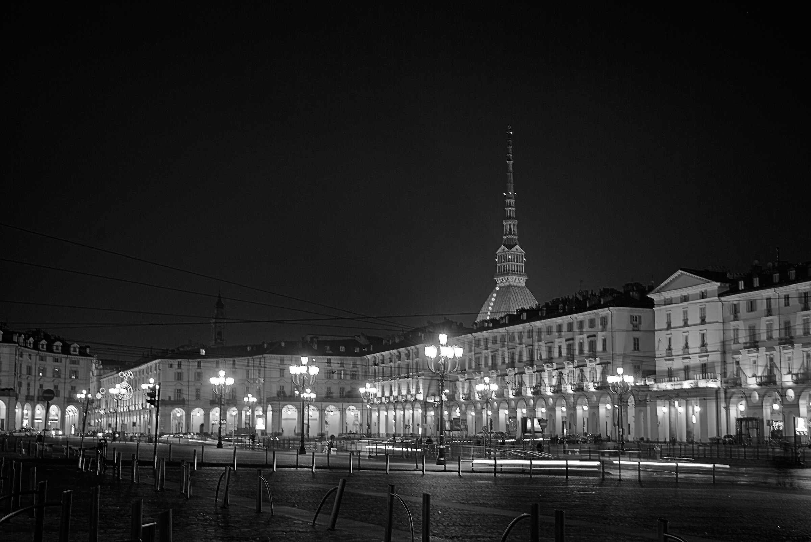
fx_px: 1184
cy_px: 271
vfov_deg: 25.8
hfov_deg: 37.8
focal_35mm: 52
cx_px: 406
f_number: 5
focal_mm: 35
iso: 100
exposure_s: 1.6
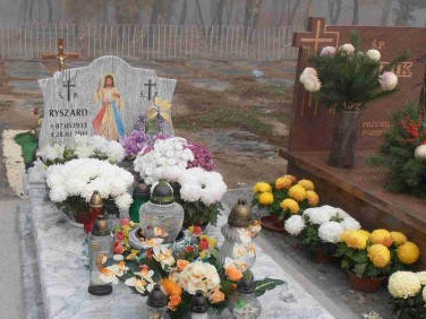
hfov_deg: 36.8
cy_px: 201
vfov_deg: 28.4
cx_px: 120
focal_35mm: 51
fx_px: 628
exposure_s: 1/400
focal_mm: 5.25
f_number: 3.5
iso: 80
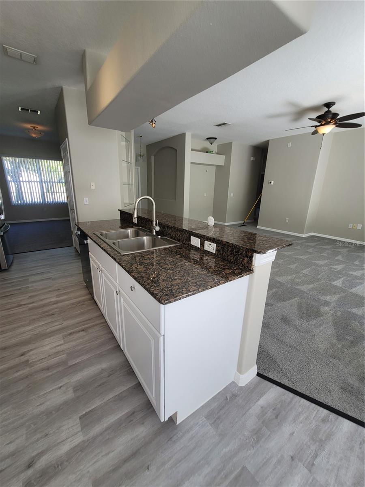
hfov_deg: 89.9
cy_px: 244
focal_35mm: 13
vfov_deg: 106.2
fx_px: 183
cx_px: 182
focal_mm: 2.2
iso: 64
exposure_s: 1/120
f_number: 2.2
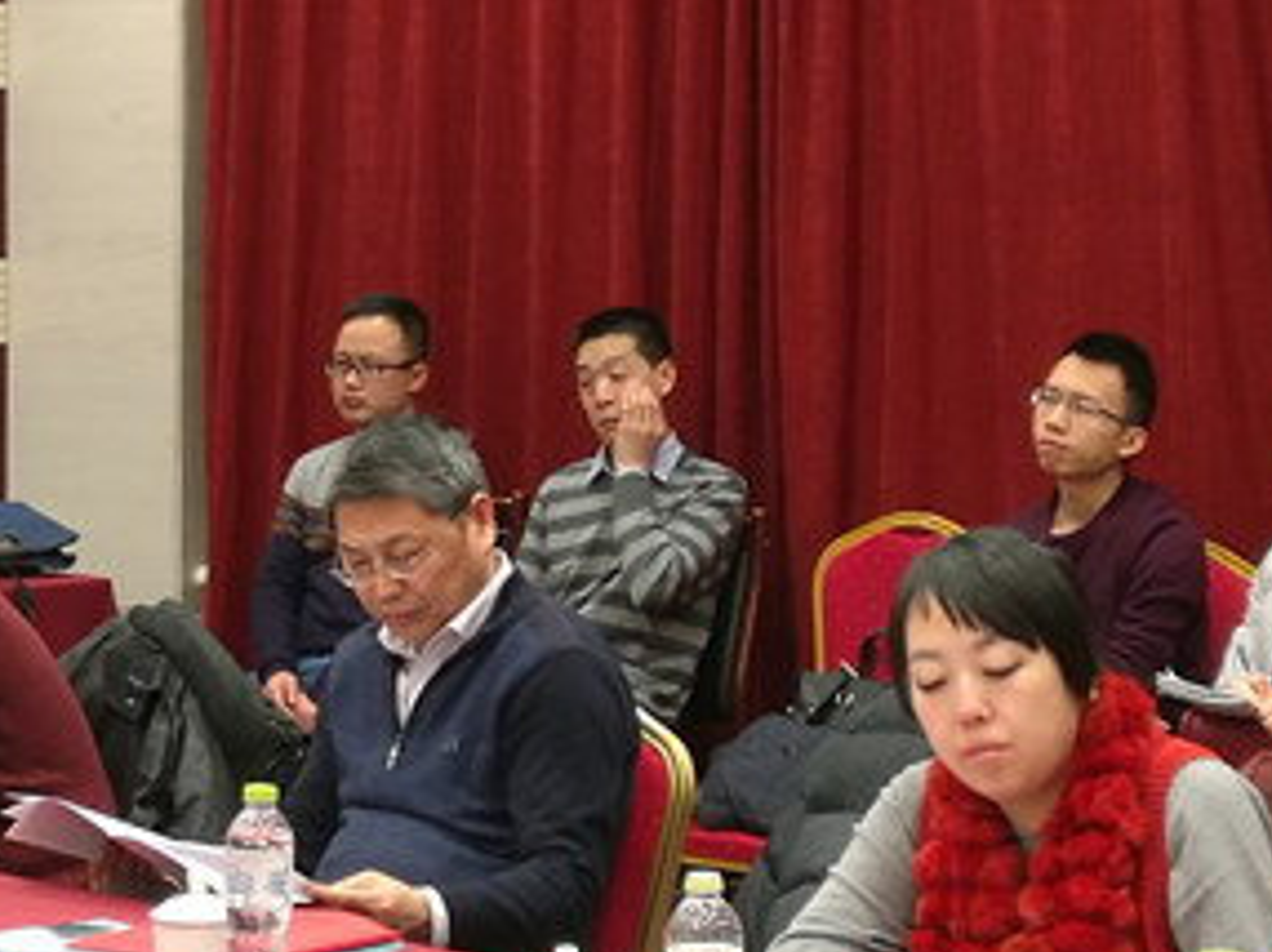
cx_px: 382
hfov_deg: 37.6
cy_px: 336
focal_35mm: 50
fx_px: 1836
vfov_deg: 28.9
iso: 250
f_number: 2
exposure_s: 1/30
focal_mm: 4.04
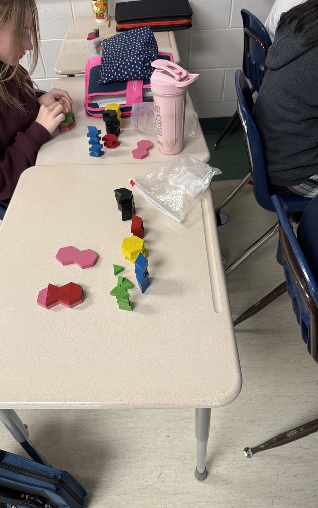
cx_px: 151
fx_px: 361
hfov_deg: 47.6
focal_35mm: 26
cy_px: 254
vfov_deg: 70.4
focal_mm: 6.76
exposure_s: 1/60
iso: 160
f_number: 1.78
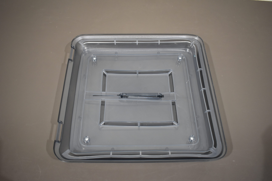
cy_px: 90
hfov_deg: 57.2
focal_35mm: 33
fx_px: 249
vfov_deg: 40.0
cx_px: 136
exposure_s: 1/160
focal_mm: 22
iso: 800
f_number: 3.8
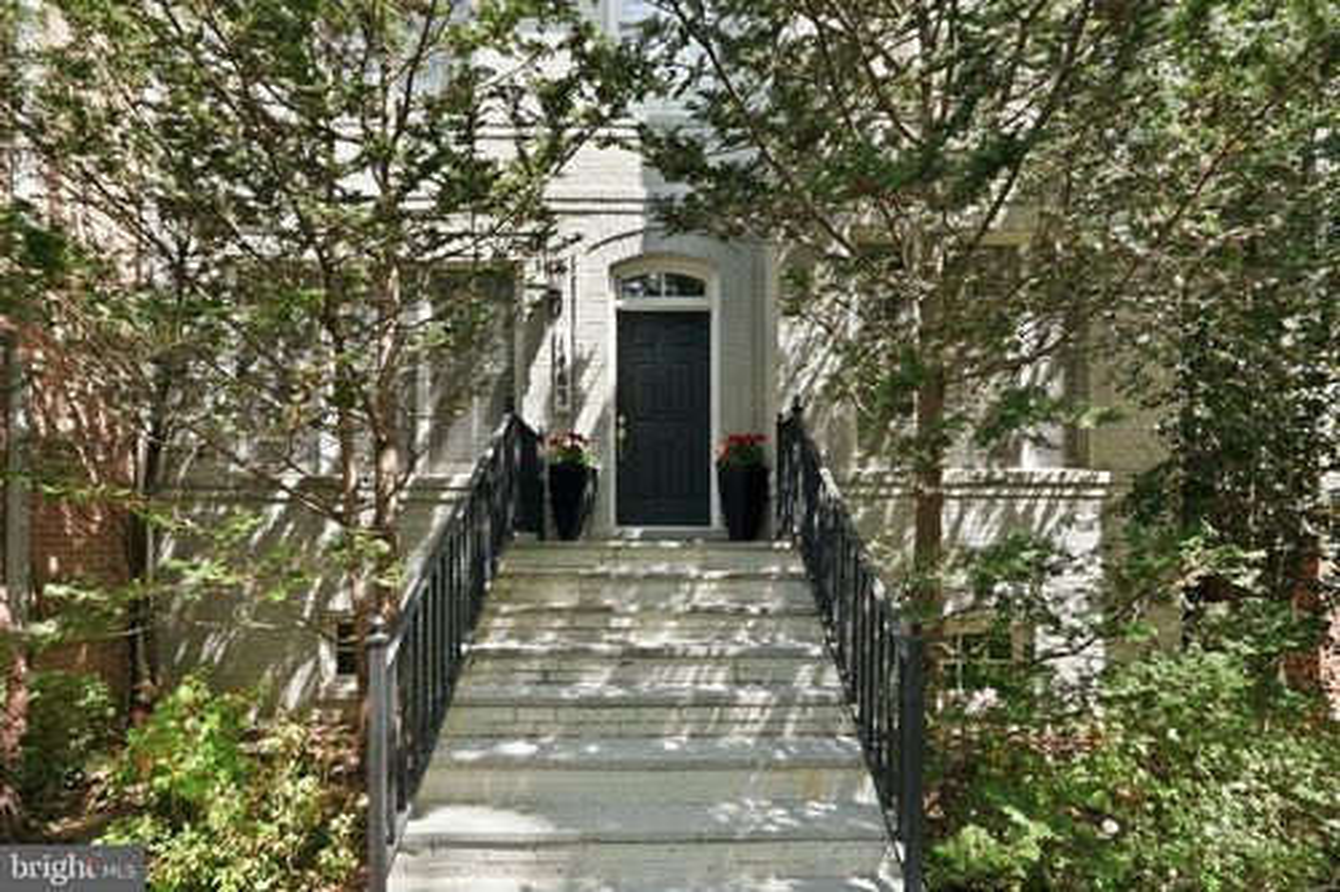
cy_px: 446
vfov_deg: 73.7
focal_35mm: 16
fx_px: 595
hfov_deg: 96.8
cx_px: 670
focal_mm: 16
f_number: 20
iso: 500
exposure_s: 1/30
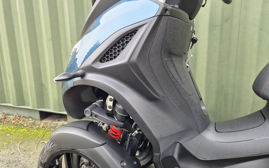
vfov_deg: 49.2
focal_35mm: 25
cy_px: 76
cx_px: 138
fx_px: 183
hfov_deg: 72.5
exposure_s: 1/100
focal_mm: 5.4
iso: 200
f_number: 1.8
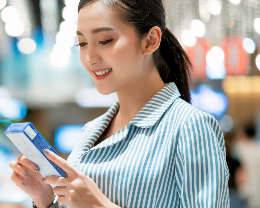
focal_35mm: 158
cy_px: 142
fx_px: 1216
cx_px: 13
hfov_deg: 12.1
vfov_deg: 9.8
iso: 640
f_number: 2
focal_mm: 85
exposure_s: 1/320
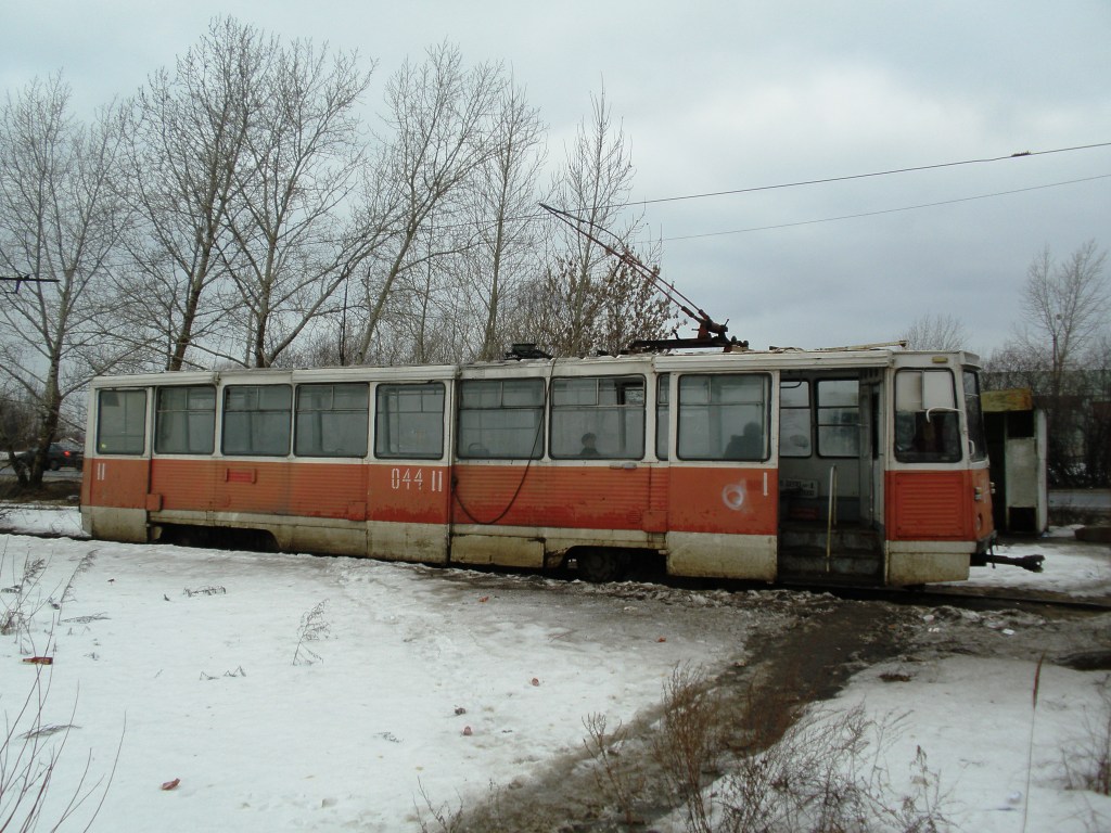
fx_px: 1188
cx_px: 556
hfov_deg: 50.1
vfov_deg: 38.7
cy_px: 416
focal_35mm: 37
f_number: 3.5
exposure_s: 1/100
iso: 64
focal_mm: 6.6
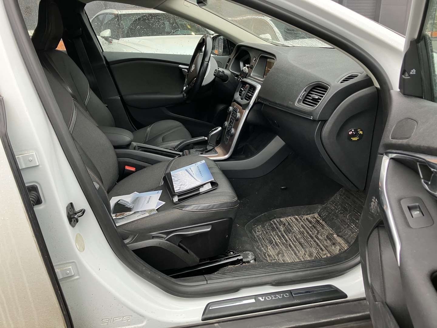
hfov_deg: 63.4
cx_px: 218
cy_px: 164
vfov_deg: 49.7
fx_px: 353
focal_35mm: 28
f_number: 1.8
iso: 50
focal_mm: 3.99
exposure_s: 1/50
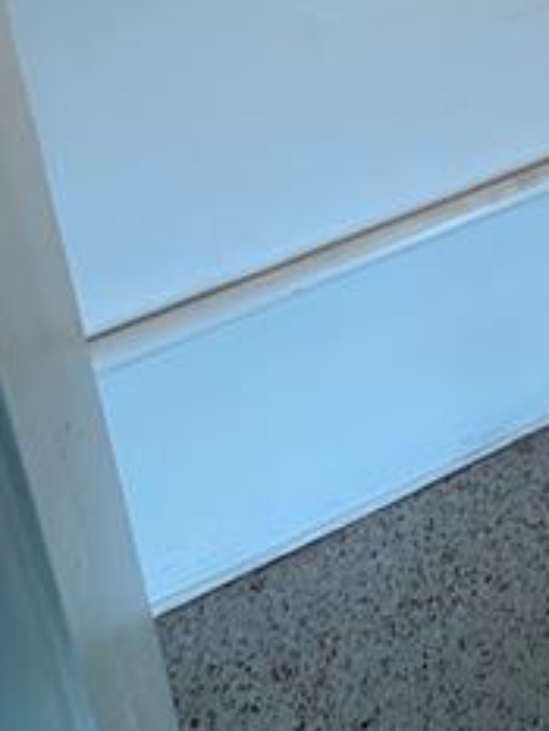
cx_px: 521
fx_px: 761
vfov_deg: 39.2
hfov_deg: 36.5
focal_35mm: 36
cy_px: -122
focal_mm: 2.22
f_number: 2.2
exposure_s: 1/120
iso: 250
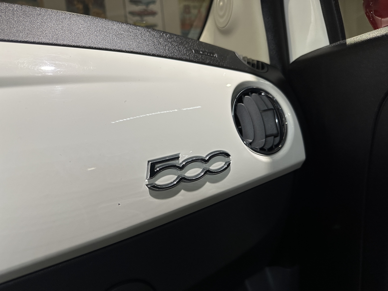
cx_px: 194
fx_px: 269
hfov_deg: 71.6
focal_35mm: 24
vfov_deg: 56.8
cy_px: 146
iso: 160
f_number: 1.78
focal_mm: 6.86
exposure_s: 1/70
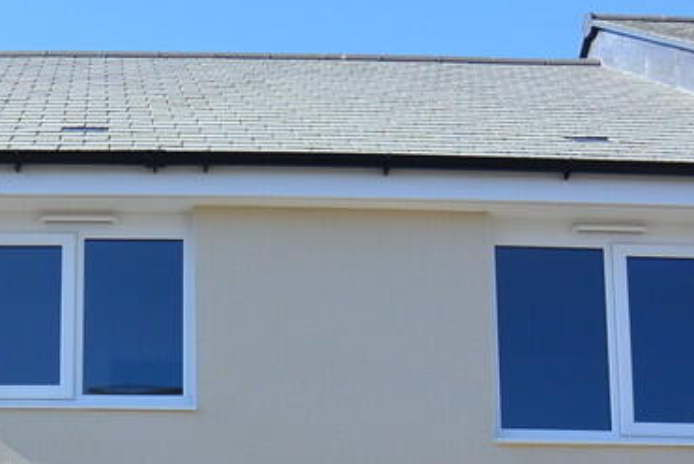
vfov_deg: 16.1
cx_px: 153
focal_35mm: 80
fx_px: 1543
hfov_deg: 25.0
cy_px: 616
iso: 100
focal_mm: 11
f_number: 4.5
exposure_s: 1/400
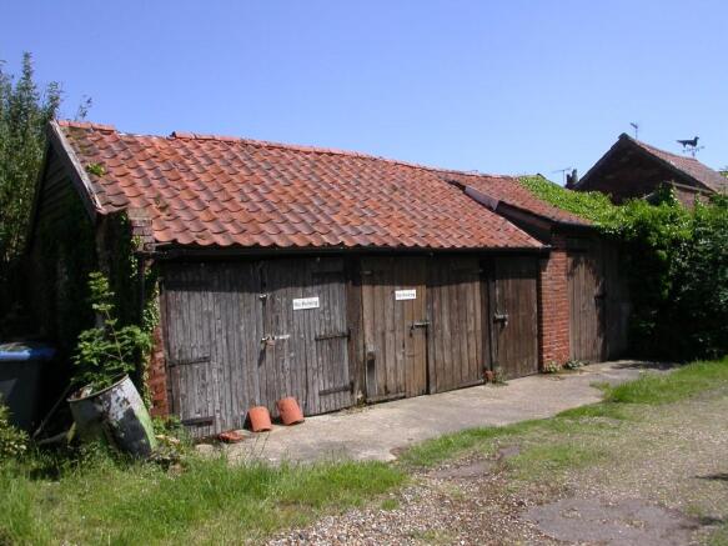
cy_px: 273
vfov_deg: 31.5
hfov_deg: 41.2
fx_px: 967
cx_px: 364
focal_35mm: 46
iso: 100
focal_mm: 9.6
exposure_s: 1/299
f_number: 7.1
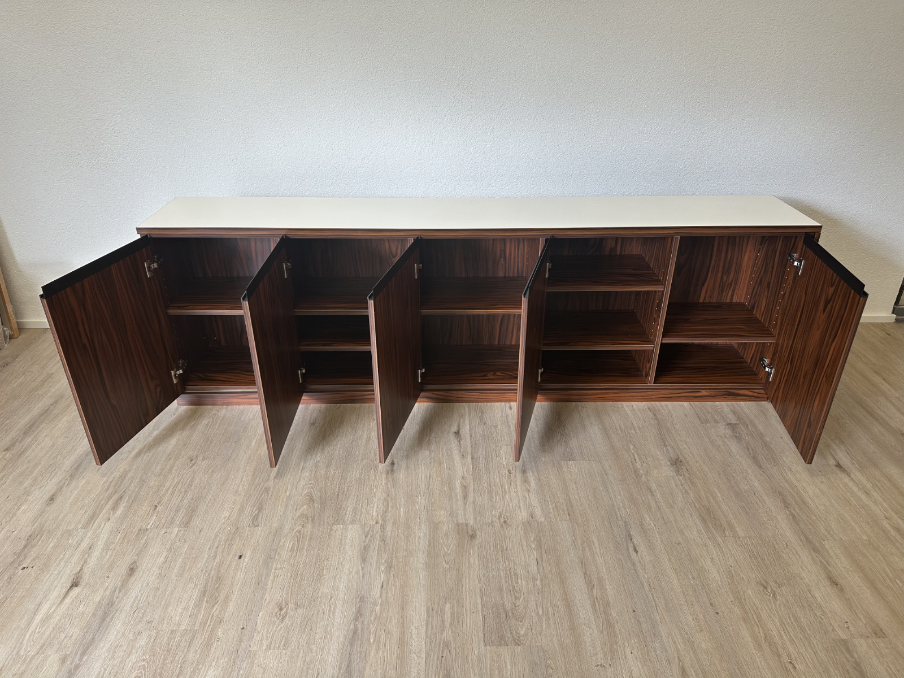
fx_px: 627
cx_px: 452
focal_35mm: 24
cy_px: 339
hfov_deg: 71.6
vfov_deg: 56.8
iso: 64
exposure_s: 1/100
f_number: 1.8
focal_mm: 6.9
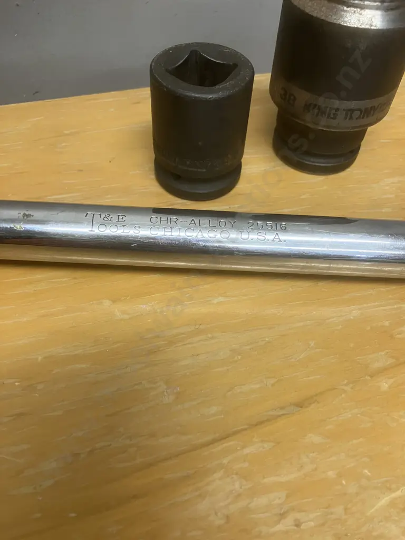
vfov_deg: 63.4
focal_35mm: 28
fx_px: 437
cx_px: 202
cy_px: 270
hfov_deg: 49.7
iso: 64
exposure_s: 1/50
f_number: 1.8
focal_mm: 3.99
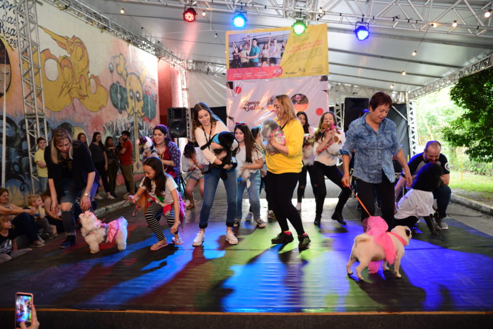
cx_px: 246
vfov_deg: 46.4
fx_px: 384
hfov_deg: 65.5
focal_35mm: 28
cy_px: 164
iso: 2500
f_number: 4
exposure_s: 1/160
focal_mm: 28
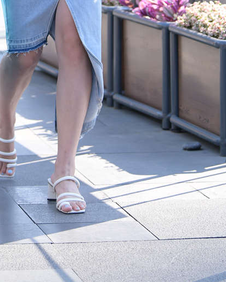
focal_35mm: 256
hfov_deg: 6.0
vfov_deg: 7.4
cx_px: -62
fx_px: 2140
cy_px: -152
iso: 320
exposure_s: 1/640
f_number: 3.5
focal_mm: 78
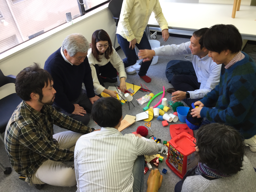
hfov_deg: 61.7
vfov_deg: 48.2
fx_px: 214
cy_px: 96
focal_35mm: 29
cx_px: 128
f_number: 2.2
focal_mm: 4.15
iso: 40
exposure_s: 1/50
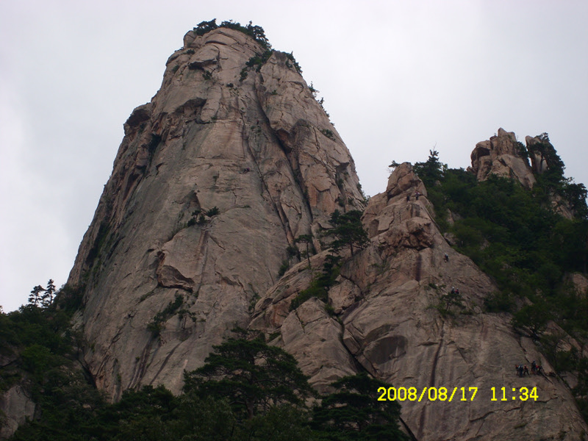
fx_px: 1784
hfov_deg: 18.7
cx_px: 294
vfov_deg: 14.1
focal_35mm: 105
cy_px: 220
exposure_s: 1/129
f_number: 12.4
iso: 50
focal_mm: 17.4
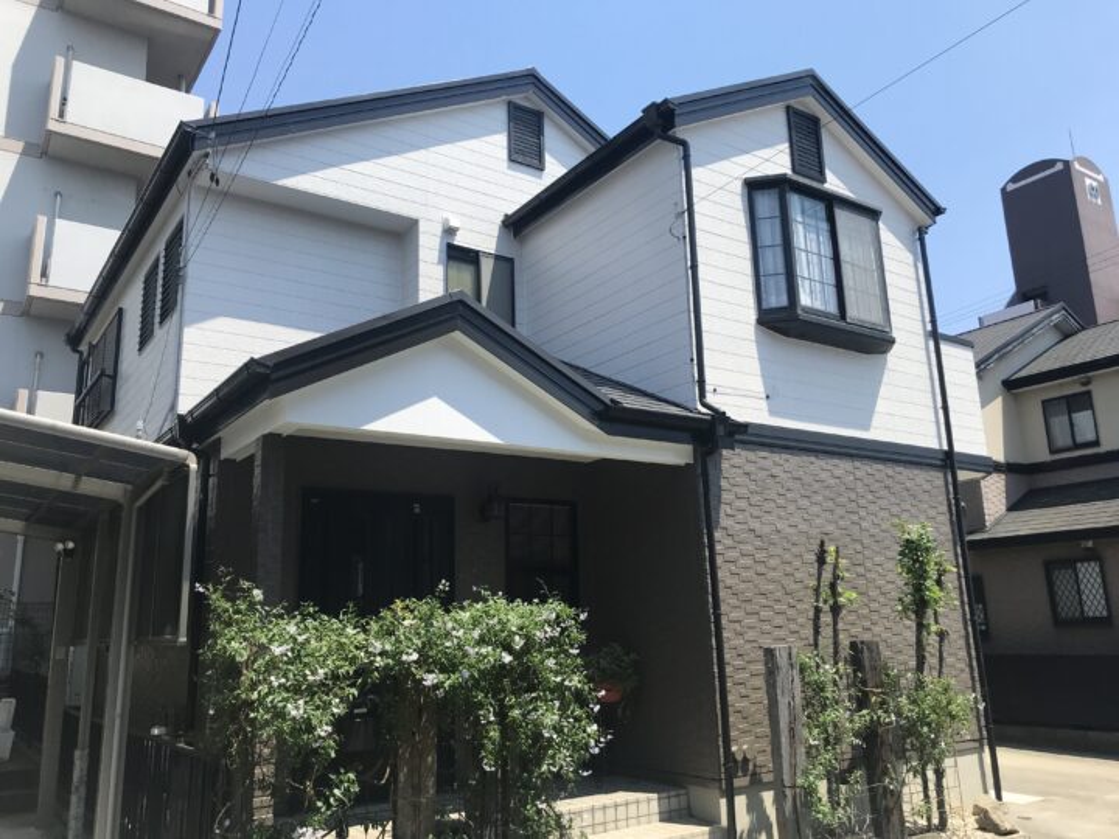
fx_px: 905
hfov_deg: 63.4
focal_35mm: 28
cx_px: 560
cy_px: 420
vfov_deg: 49.7
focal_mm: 3.99
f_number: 1.8
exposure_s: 1/1842
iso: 20
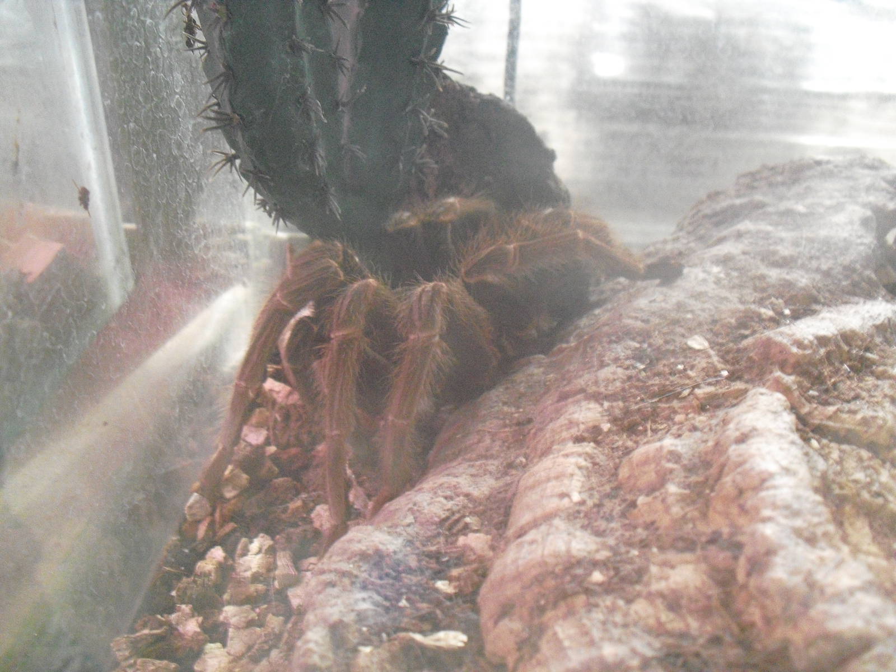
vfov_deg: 39.7
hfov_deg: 51.4
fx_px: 932
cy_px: 336
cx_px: 448
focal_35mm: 36
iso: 800
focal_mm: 6.3
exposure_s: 1/15
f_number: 3.1
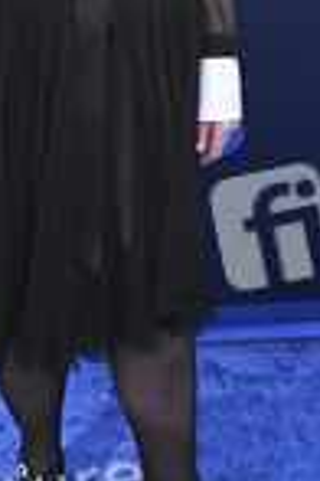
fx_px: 1413
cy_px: 49
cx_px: 82
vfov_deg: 18.9
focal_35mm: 106
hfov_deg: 12.9
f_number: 5.6
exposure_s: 1/200
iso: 320
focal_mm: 39
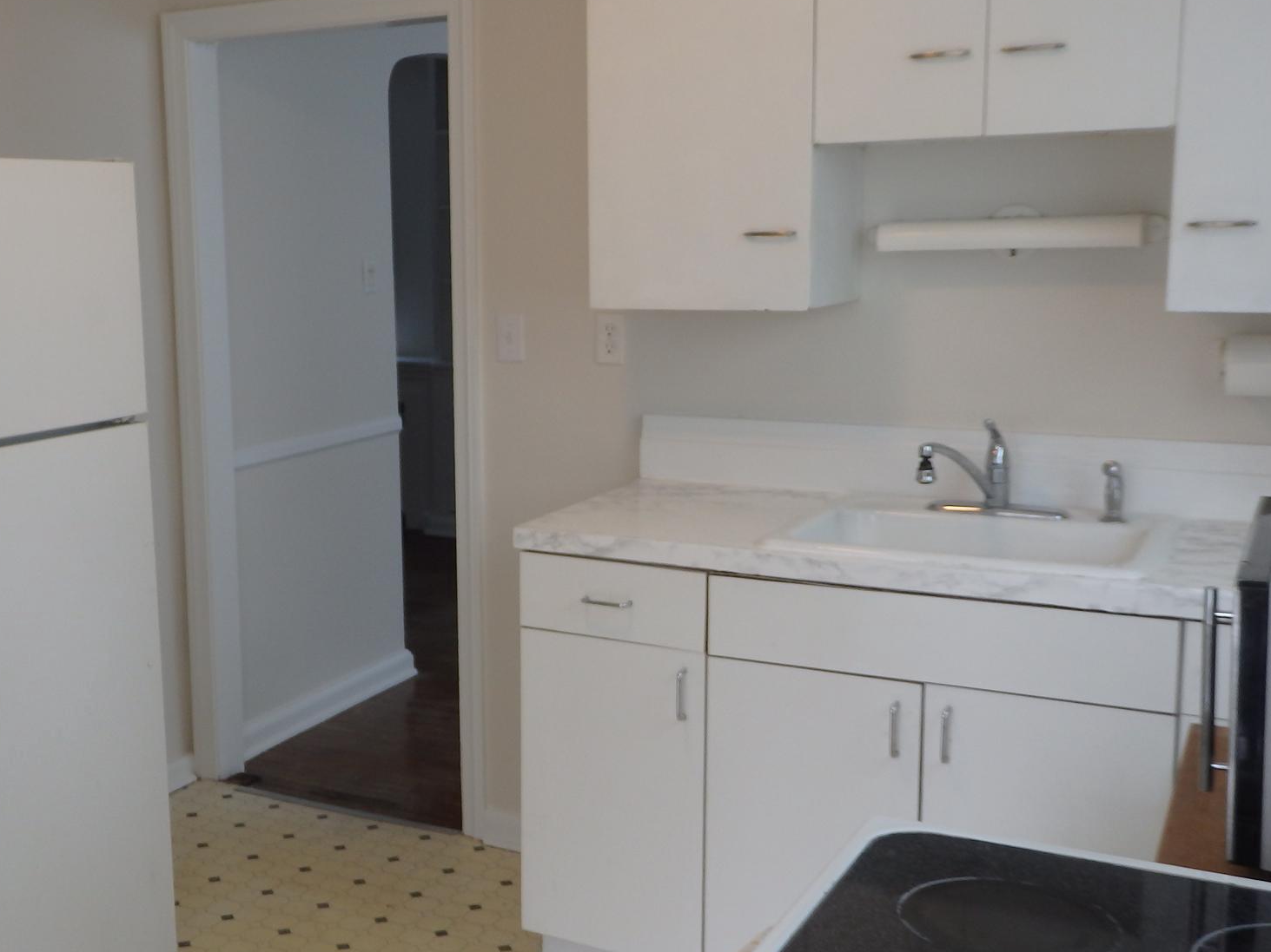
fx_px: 1542
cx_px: 390
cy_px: 487
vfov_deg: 34.3
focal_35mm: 42
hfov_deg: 43.9
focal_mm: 5.5
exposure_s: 1/40
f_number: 3.3
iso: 125
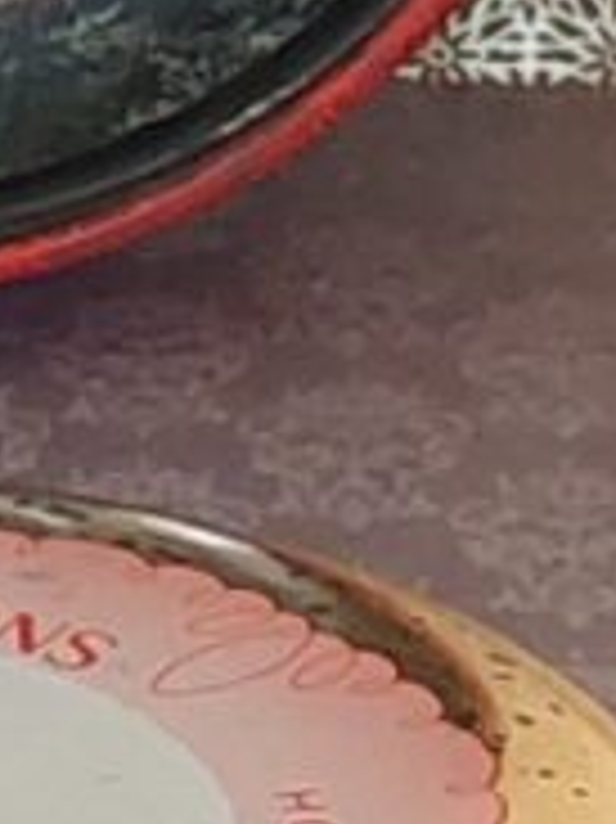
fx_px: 2494
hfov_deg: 13.4
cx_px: -256
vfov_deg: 18.6
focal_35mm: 105
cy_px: 180
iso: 500
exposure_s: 1/25
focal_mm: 5.23
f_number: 1.8
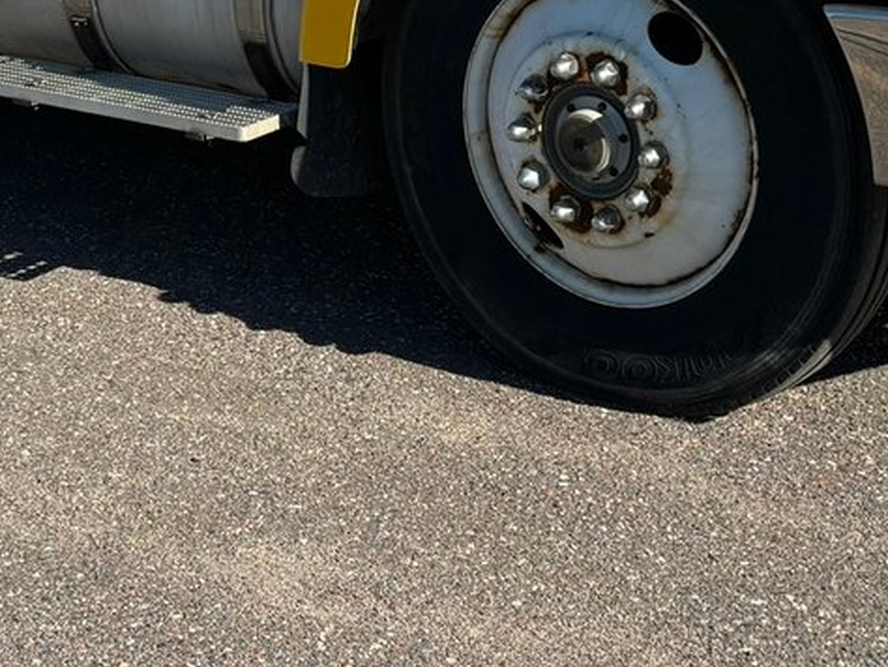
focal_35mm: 83
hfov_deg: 23.5
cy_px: -288
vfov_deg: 16.4
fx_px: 2130
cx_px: 368
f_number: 1.6
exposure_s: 1/2342
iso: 50
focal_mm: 5.96
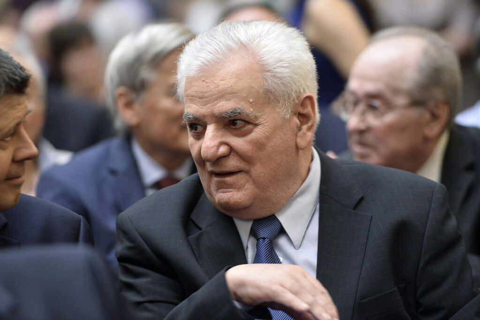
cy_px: 160
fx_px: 2667
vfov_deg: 6.9
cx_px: 240
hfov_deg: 10.3
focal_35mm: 200
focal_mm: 200
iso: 2200
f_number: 2.8
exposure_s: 1/100
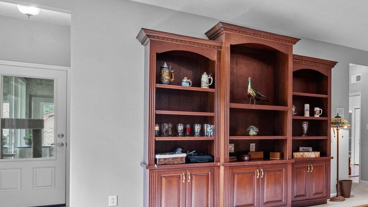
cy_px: 131
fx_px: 322
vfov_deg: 35.4
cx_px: 391
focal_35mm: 33
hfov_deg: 46.5
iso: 100
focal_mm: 14
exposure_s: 2
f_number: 9
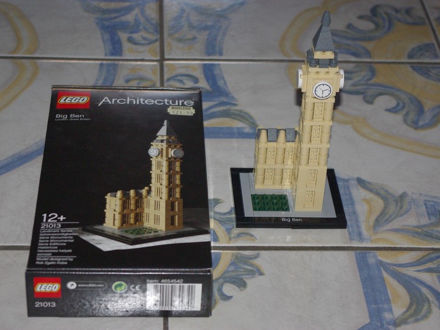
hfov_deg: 22.0
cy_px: 165
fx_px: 1131
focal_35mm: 89
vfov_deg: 16.6
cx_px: 214
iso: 800
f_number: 5.6
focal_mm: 55
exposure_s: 1/60
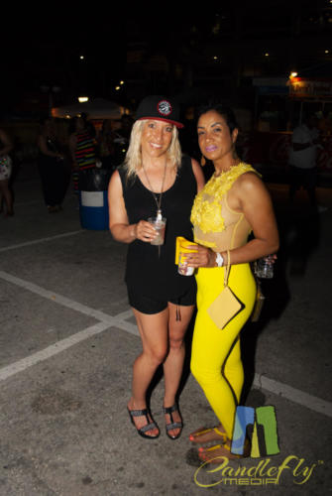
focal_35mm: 33
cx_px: 166
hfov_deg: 40.1
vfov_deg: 57.2
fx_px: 455
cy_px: 248
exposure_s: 1/60
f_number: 4
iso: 200
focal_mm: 22
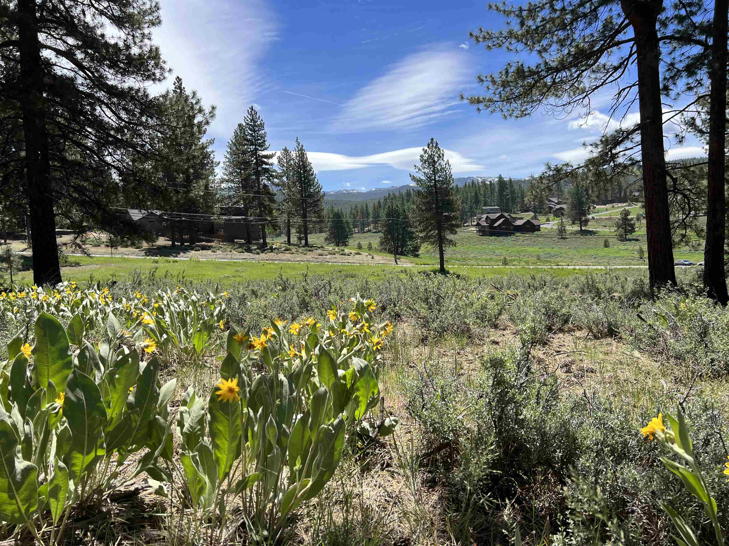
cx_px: 364
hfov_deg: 67.3
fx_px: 548
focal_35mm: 26
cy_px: 273
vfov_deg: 53.1
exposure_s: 1/3571
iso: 50
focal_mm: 5.7
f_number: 1.5
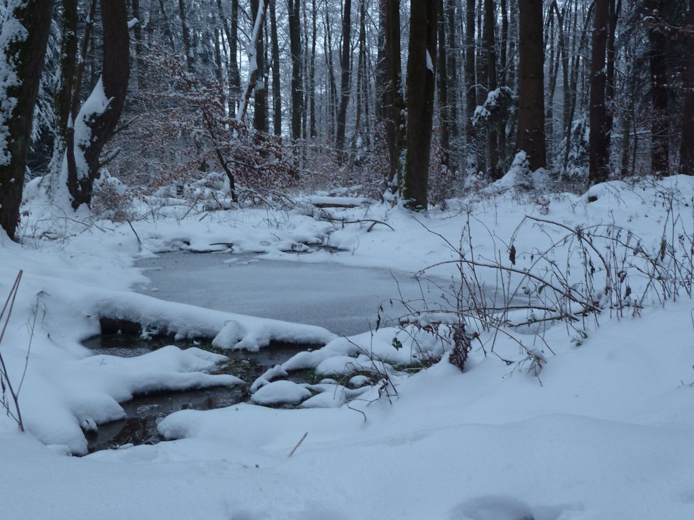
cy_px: 260
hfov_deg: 42.9
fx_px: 882
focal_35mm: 44
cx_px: 347
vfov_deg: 32.9
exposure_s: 1/30
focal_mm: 7.3
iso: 125
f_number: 3.7
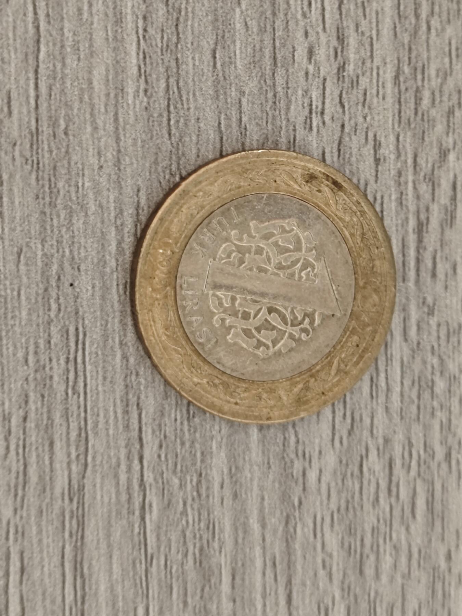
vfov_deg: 26.0
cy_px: 308
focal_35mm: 75
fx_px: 1335
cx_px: 231
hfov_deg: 19.6
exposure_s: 1/50
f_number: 1.9
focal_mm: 8.7
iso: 500
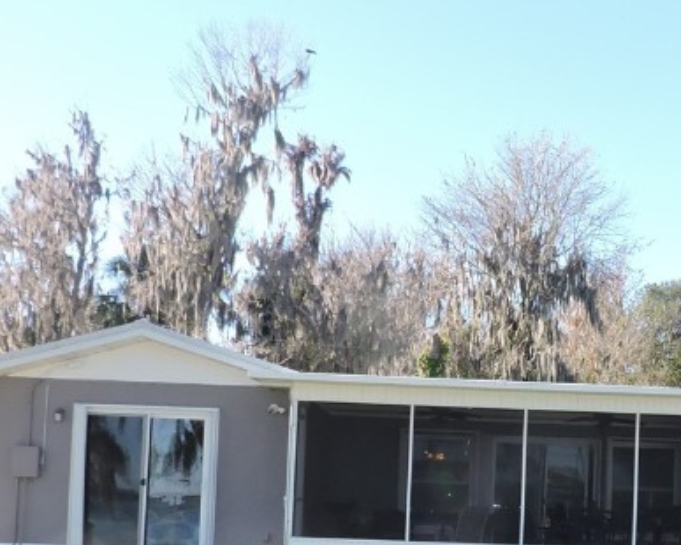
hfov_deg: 29.8
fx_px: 1250
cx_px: 546
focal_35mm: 62
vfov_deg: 24.2
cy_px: 447
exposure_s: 1/1000
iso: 320
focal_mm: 4.3
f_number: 3
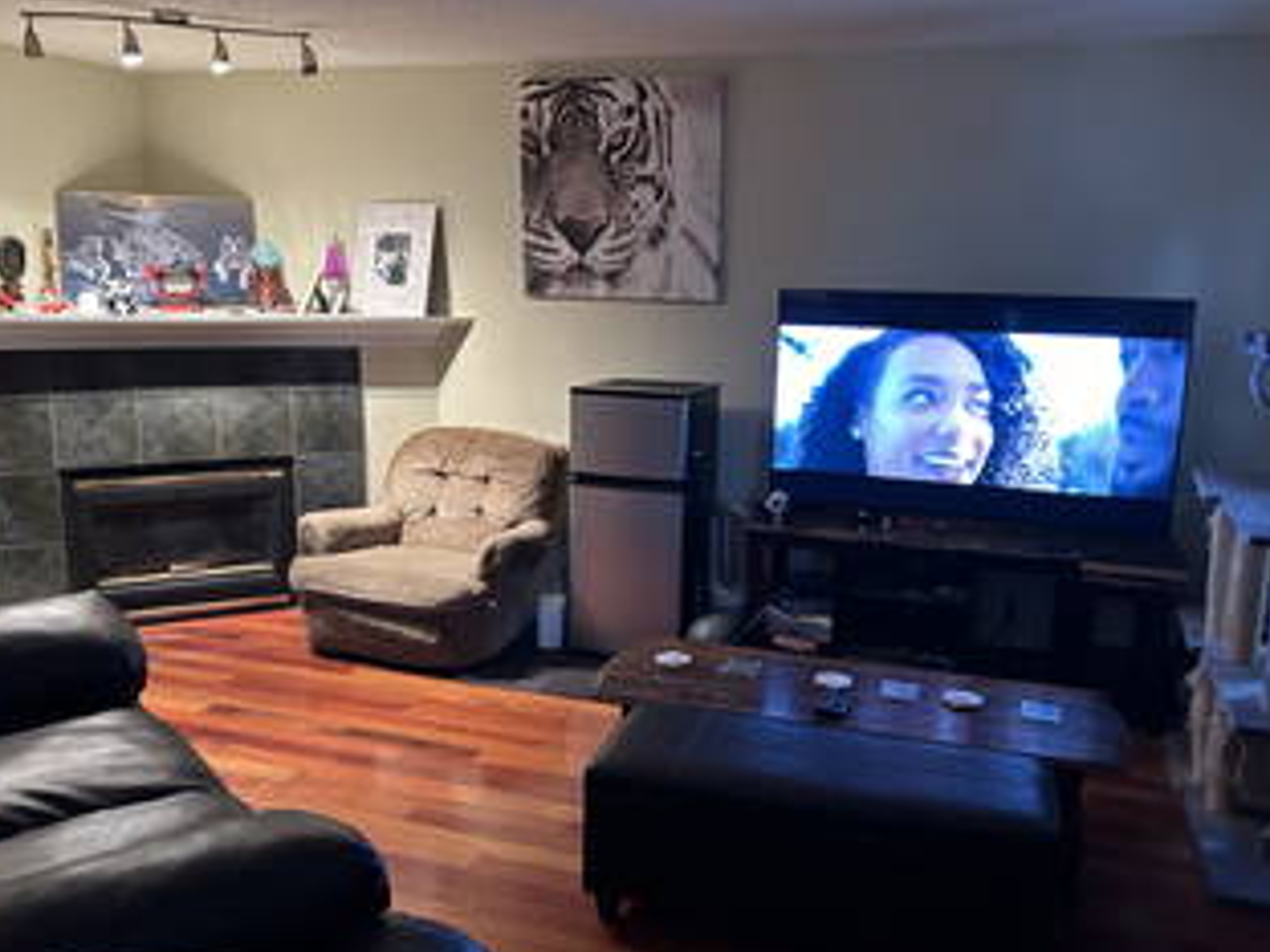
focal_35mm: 30
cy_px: 480
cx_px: 680
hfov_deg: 59.9
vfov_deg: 46.8
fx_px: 1101
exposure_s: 1/40
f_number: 1.5
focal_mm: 5.7
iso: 400
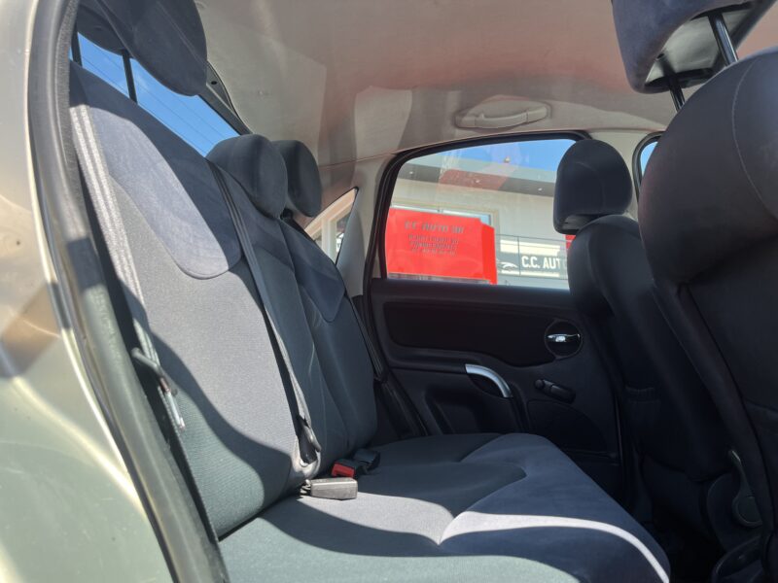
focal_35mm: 26
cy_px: 292
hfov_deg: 67.3
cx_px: 389
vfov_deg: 53.1
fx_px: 584
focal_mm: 5.1
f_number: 1.6
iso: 50
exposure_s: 1/718
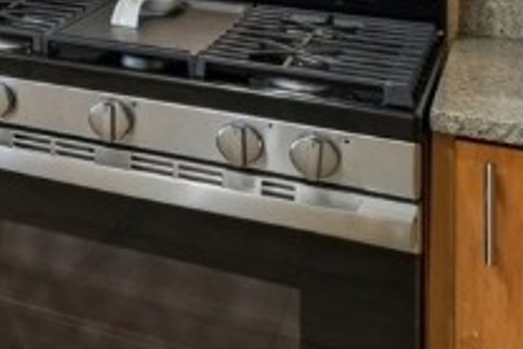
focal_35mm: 83
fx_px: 1207
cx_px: -556
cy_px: -254
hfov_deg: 17.1
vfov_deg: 14.7
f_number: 8
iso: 800
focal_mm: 10
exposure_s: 1/20
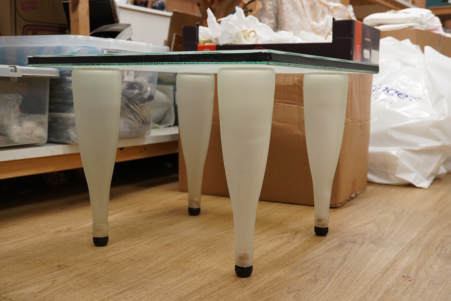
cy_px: 150
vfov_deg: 29.9
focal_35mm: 45
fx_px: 564
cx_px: 226
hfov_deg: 43.6
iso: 2500
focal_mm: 30
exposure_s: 1/160
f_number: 10
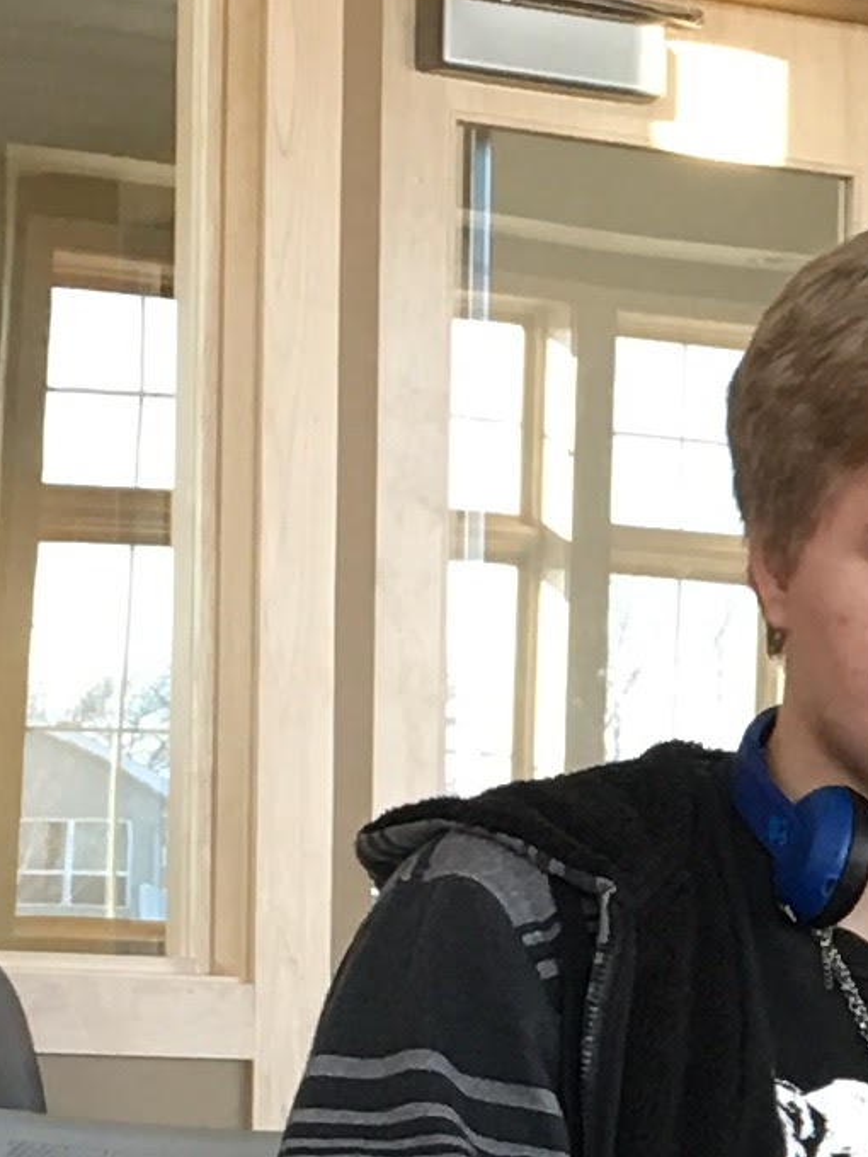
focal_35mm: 172
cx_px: 1763
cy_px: 1511
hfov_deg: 8.2
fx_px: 5751
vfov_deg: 11.2
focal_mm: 4.15
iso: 32
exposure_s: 1/30
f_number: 2.2
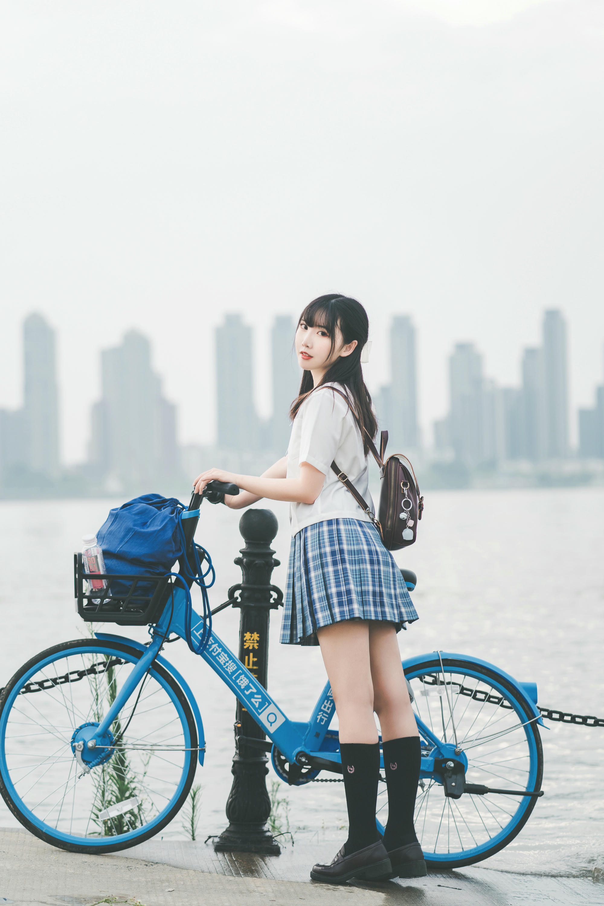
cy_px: 453
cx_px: 302
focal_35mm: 85
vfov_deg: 23.9
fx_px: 2139
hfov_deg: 16.1
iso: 160
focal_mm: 85
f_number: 2.5
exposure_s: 1/640
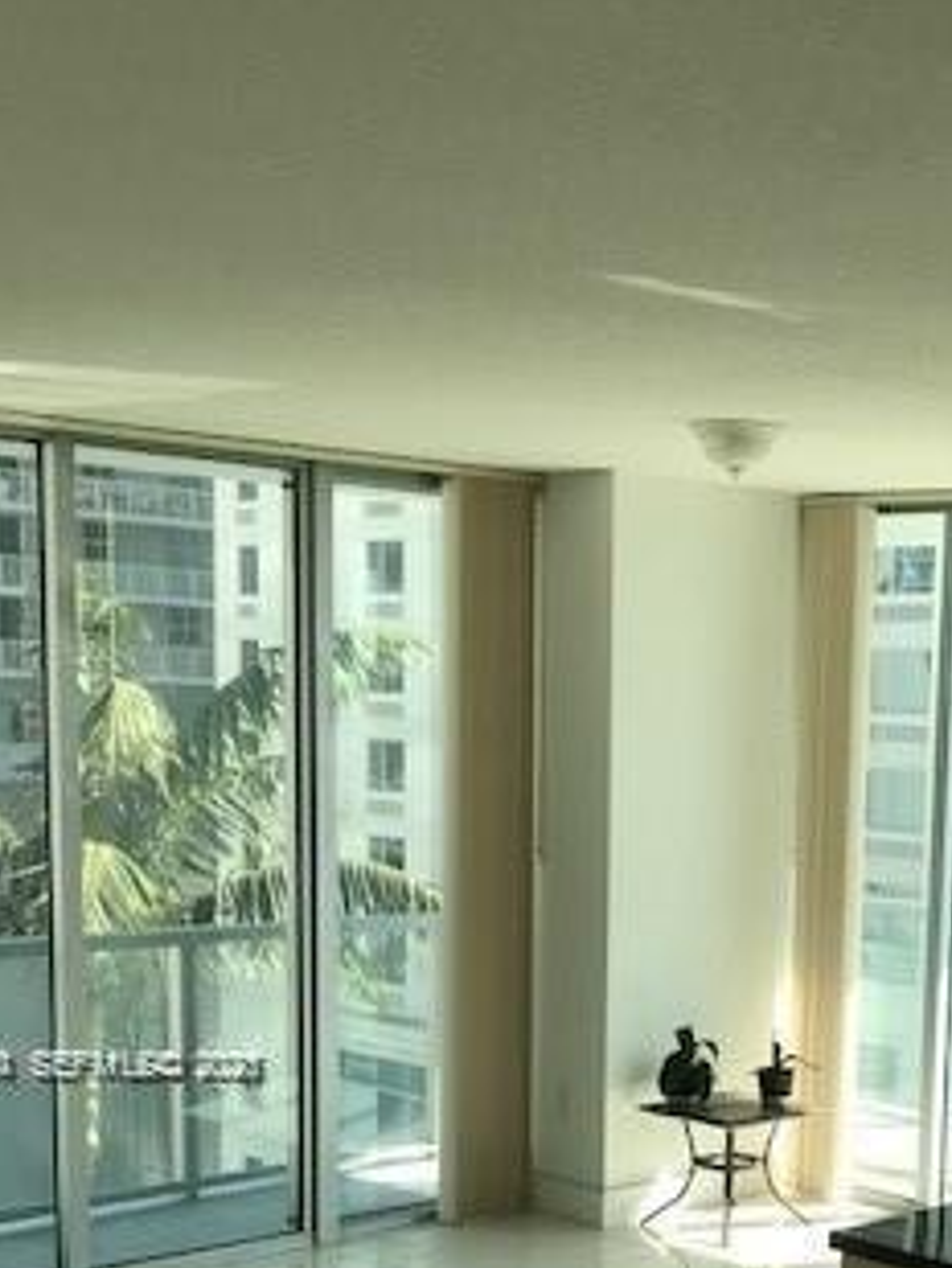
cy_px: 1067
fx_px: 2125
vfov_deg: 32.1
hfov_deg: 24.6
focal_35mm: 58
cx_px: 837
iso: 20
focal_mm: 3.99
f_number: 1.8
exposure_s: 1/643
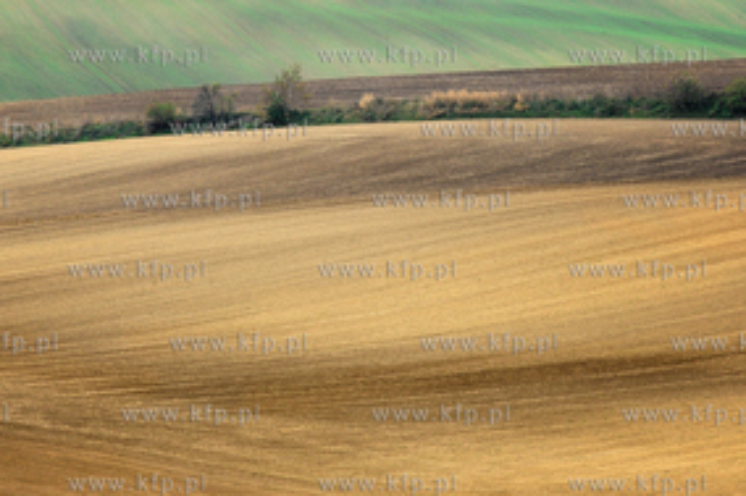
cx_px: 331
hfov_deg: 5.6
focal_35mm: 366
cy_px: 163
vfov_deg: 3.8
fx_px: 7580
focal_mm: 260
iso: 800
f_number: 16
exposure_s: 1/40
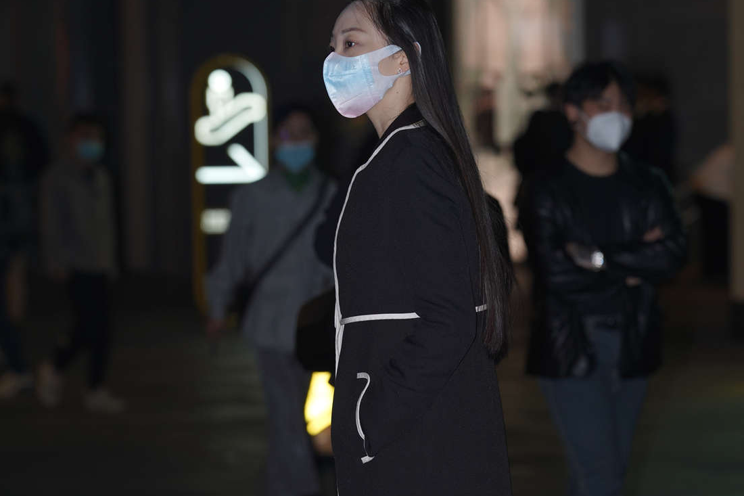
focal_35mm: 221
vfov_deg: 6.2
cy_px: 454
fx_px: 4566
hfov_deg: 9.3
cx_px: 367
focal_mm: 135
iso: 500
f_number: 4
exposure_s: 1/200
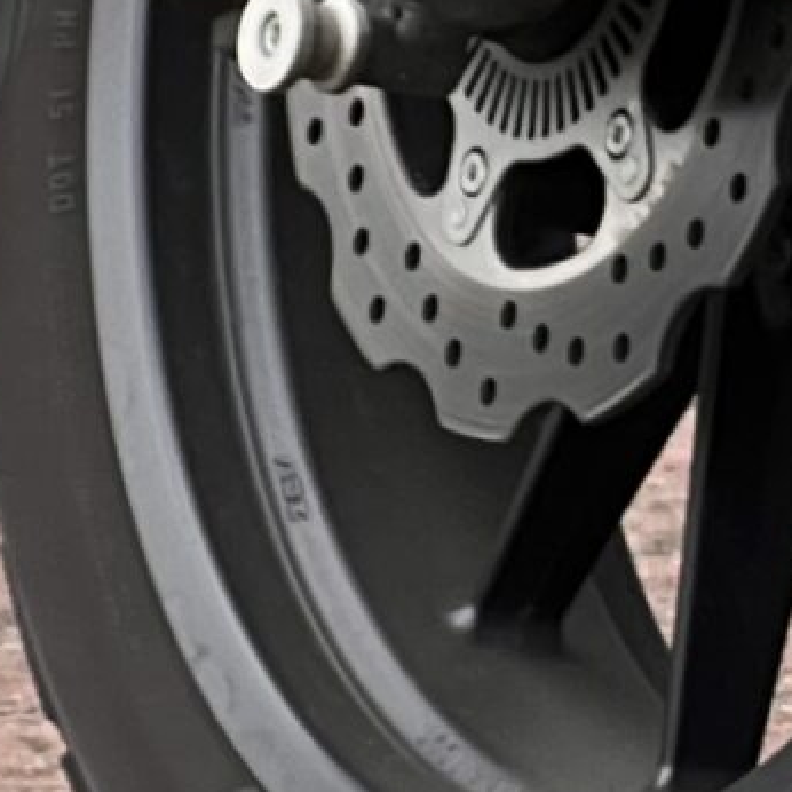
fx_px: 13020
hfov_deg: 3.4
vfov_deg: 3.5
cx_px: 2346
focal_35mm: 503
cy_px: -172
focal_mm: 9
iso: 32
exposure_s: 1/99
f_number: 2.8
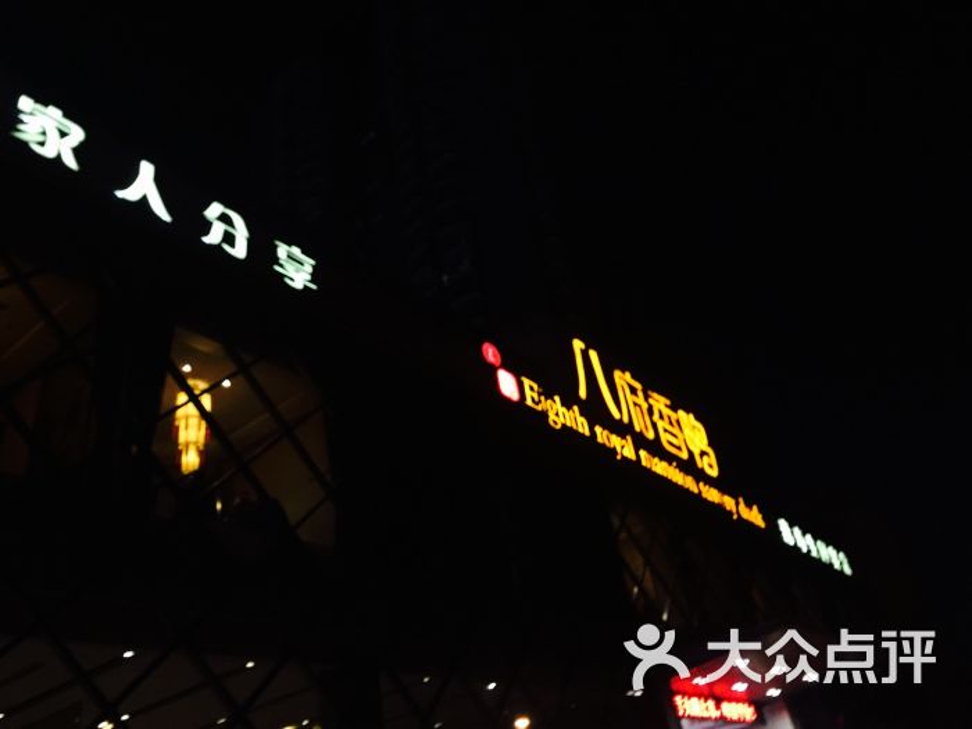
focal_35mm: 29
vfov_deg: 48.2
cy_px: 364
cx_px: 486
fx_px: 814
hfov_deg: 61.7
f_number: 2.2
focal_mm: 4.15
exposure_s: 1/33
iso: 160
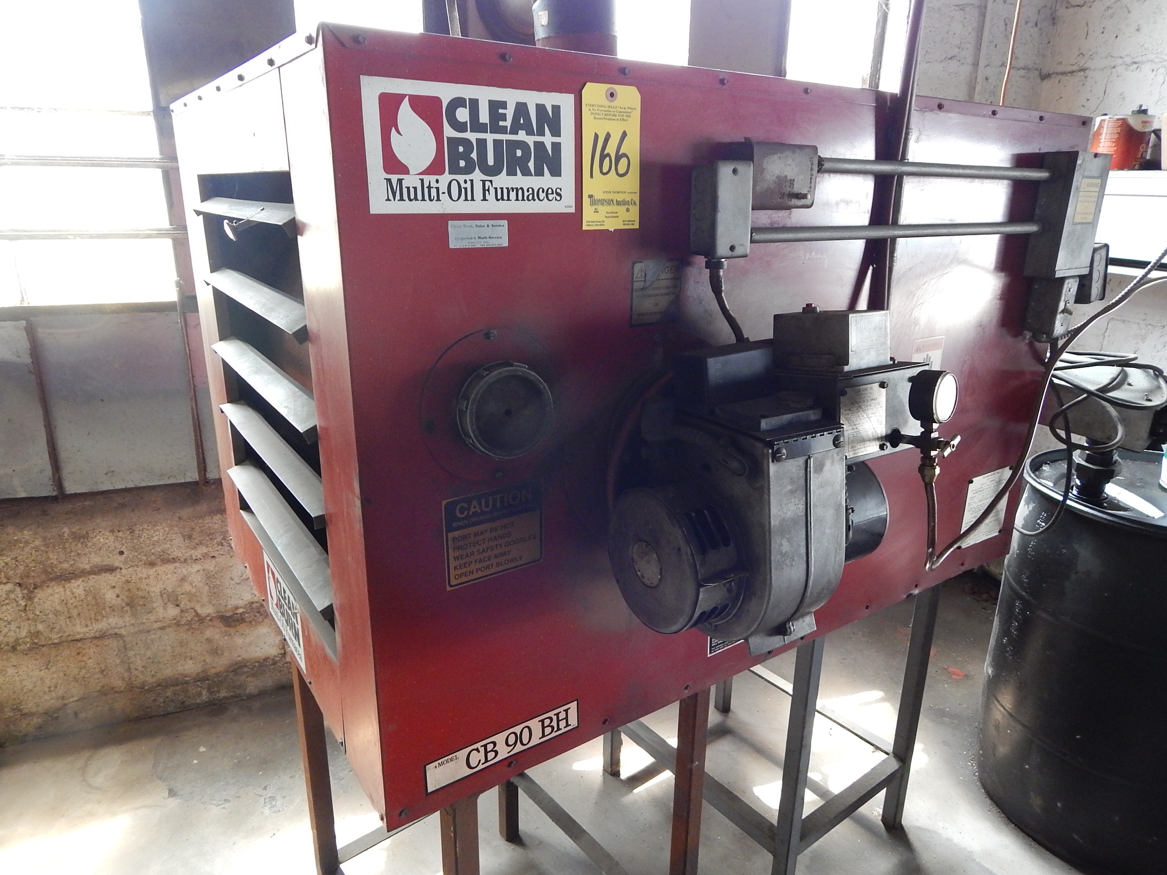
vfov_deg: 58.9
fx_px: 775
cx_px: 584
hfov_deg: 73.9
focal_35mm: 23
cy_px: 438
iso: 400
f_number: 3
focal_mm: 4
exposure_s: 1/20
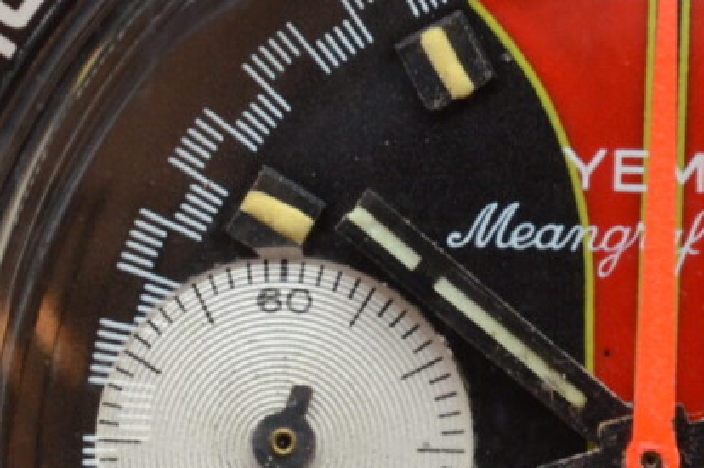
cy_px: 395
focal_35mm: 304
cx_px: 748
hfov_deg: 6.8
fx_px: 5938
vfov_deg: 4.5
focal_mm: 60
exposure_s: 1/30
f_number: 9
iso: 1600
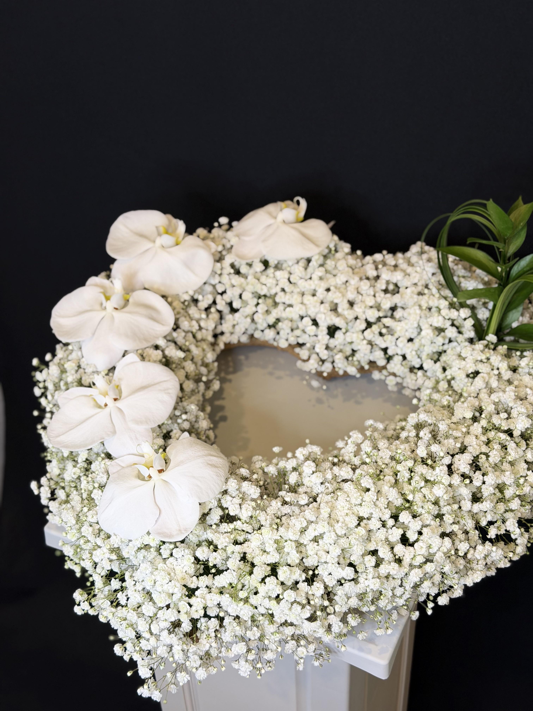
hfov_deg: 30.3
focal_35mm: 48
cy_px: 356
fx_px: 985
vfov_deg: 39.7
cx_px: 266
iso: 160
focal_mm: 6.76
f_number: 1.78
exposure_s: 1/60
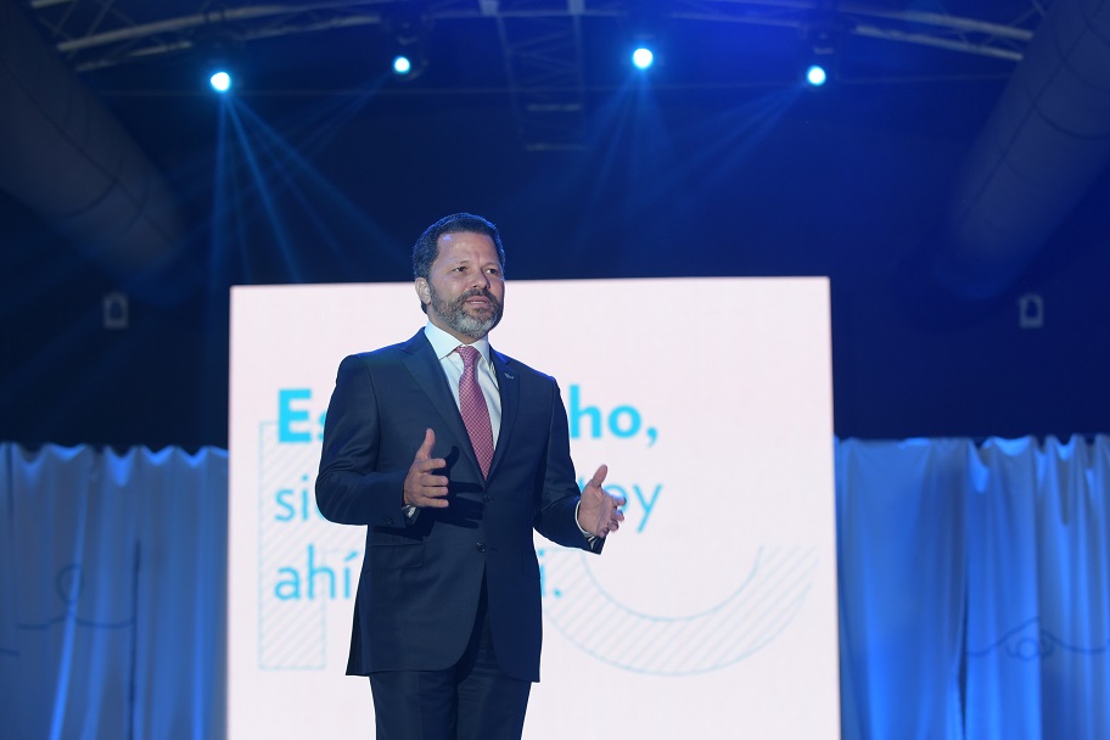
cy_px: 372
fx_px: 2744
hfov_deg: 22.9
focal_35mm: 89
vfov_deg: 15.4
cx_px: 592
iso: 640
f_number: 3.5
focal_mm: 82
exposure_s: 1/160
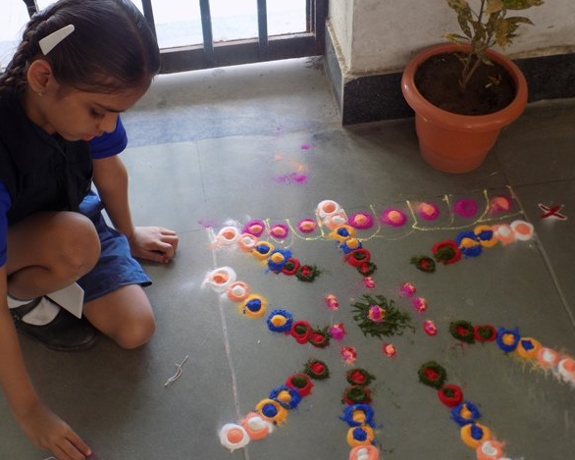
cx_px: 284
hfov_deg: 38.0
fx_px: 834
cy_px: 226
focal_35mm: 49
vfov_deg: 30.8
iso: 80
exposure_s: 1/30
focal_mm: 8.1
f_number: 3.7
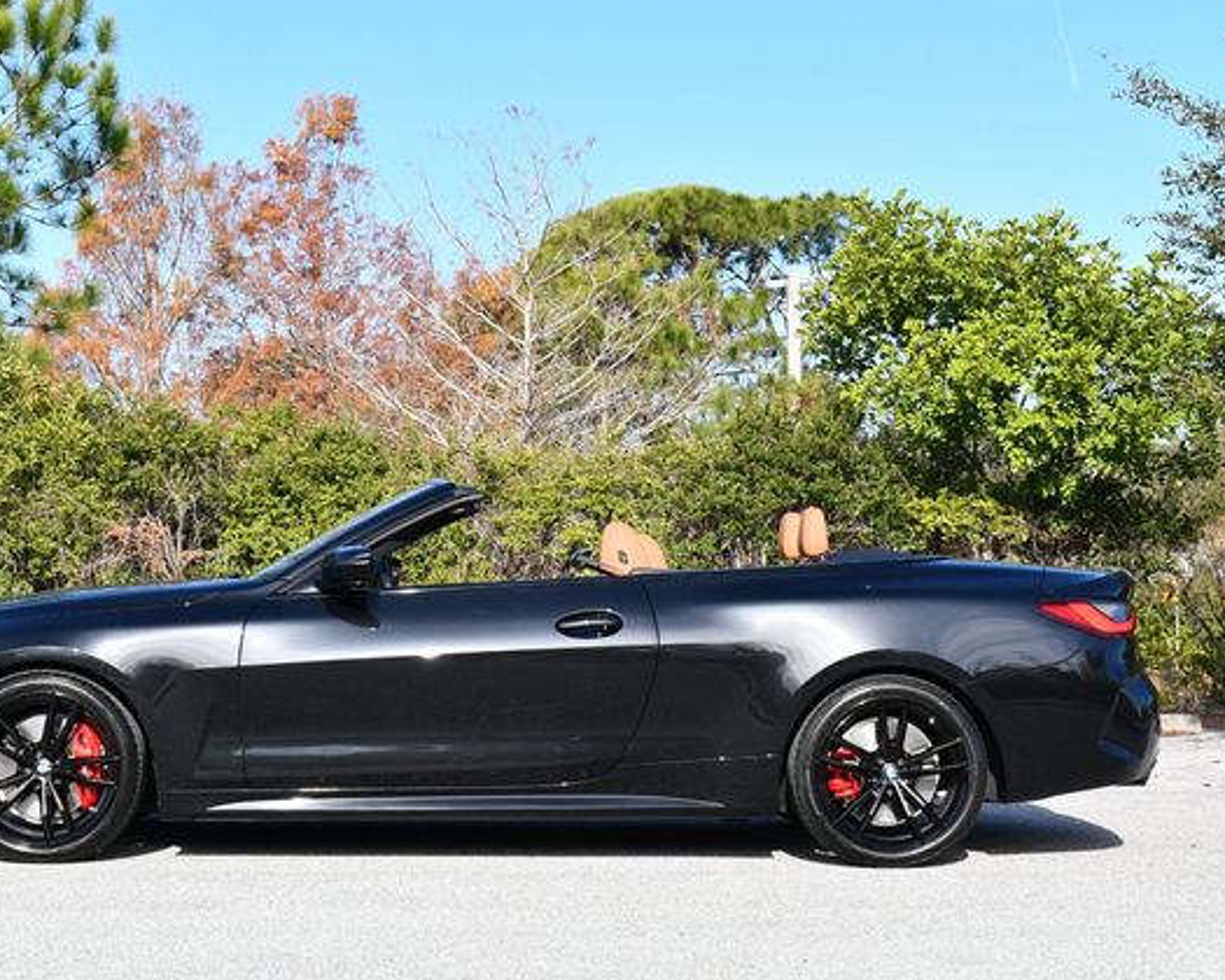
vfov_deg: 21.6
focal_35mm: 71
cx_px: 509
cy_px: 488
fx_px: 2574
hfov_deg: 26.7
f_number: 8
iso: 160
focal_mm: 31
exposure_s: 1/250
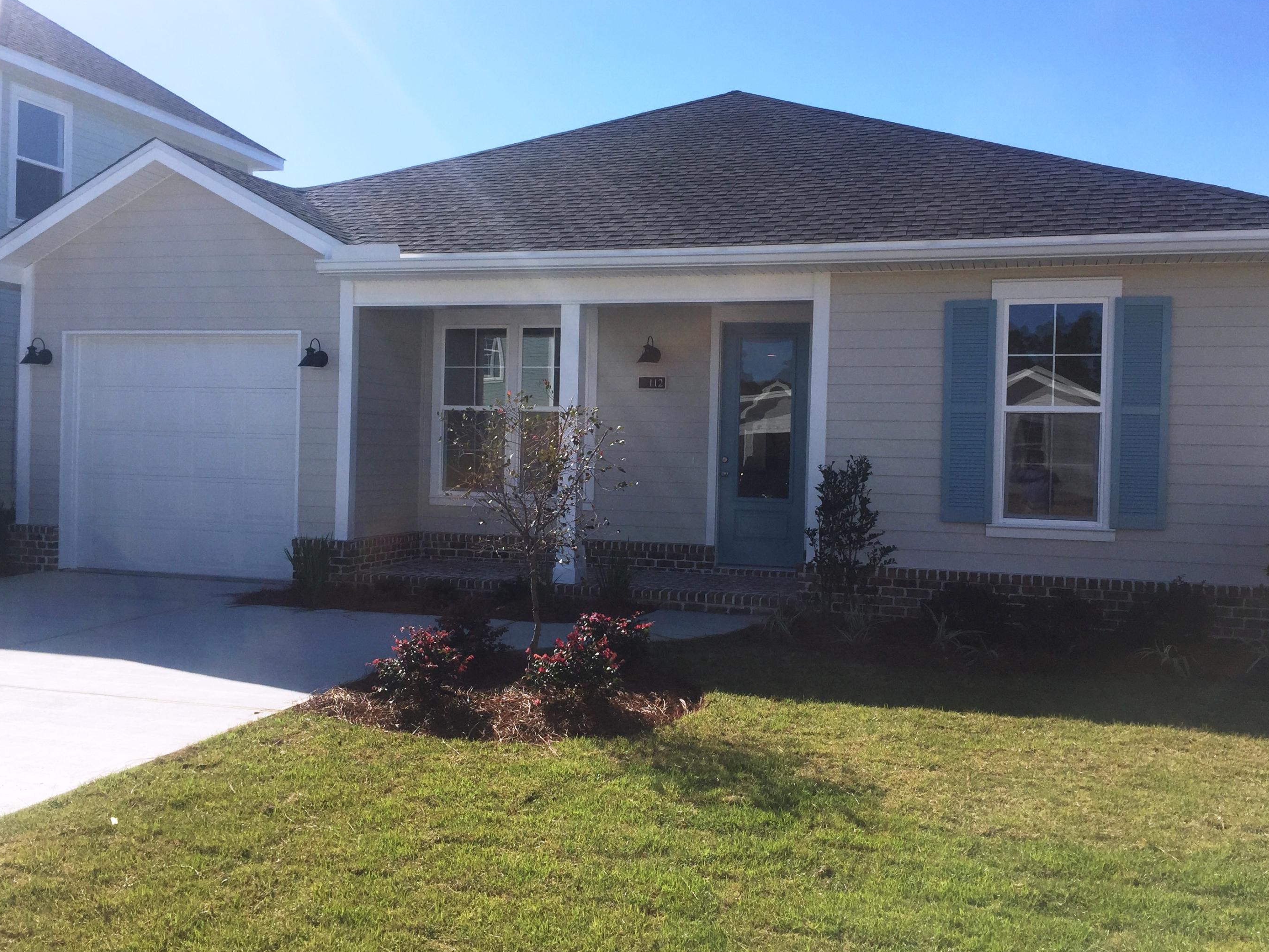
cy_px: 467
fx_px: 1173
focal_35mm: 32
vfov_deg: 44.2
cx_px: 668
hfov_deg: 56.8
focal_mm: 4.15
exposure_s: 1/2198
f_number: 2.2
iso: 32
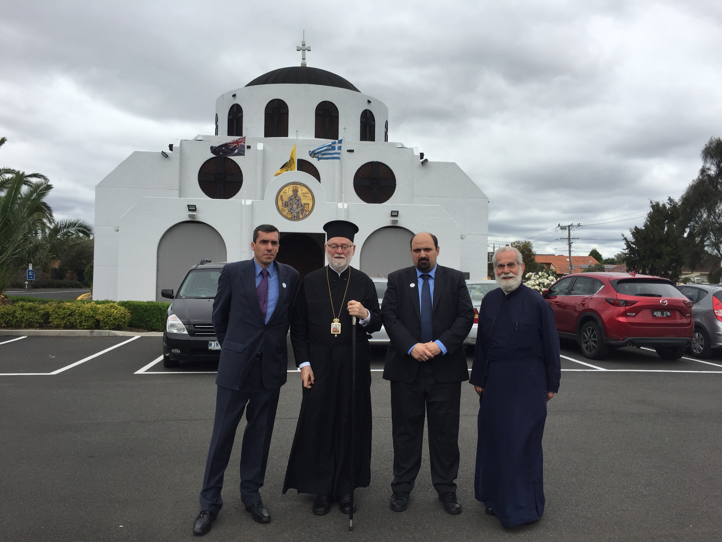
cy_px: 271
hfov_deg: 61.7
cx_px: 361
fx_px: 605
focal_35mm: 29
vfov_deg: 48.2
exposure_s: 1/1799
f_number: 2.2
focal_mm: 4.15
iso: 32
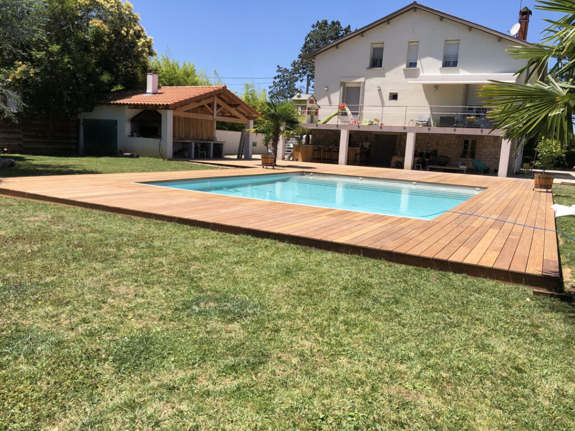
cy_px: 216
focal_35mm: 28
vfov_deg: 49.7
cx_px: 288
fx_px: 465
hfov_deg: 63.4
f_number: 1.8
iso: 20
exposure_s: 1/1845
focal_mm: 4
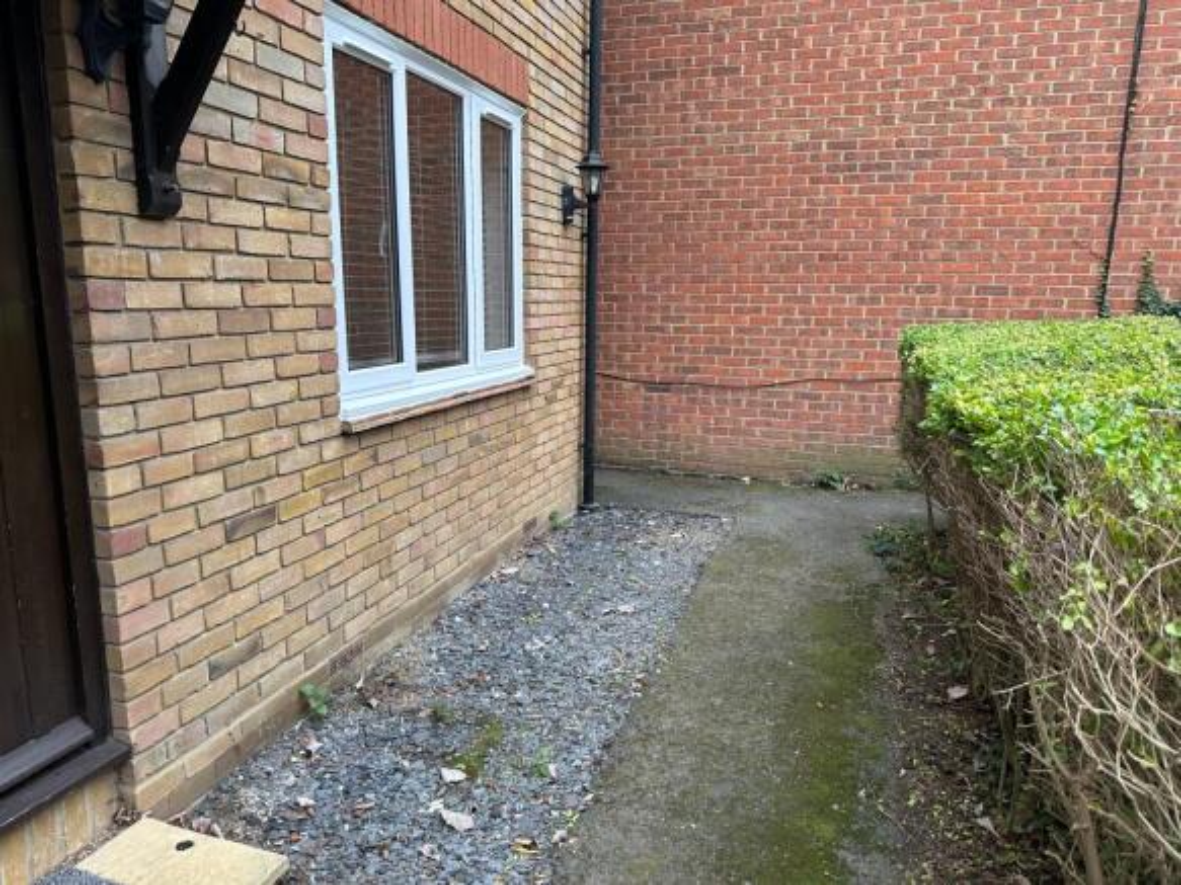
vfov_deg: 56.8
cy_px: 442
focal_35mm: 24
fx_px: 819
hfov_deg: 71.6
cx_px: 590
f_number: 1.78
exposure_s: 1/121
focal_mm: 6.86
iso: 125
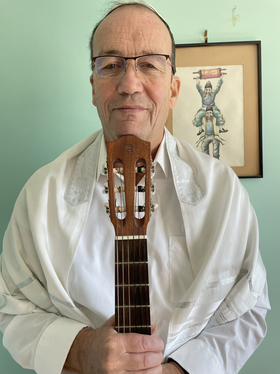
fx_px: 280
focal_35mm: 26
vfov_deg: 67.3
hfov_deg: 53.1
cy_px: 187
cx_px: 140
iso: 125
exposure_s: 1/120
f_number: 1.6
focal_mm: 4.2
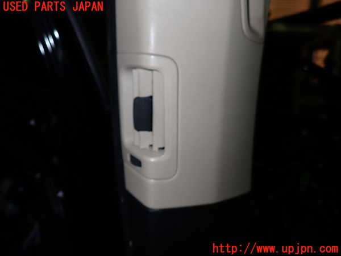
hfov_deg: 69.4
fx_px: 246
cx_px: 170
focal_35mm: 25
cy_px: 128
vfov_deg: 54.9
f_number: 5.6
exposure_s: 1/30
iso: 200
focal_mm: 4.5
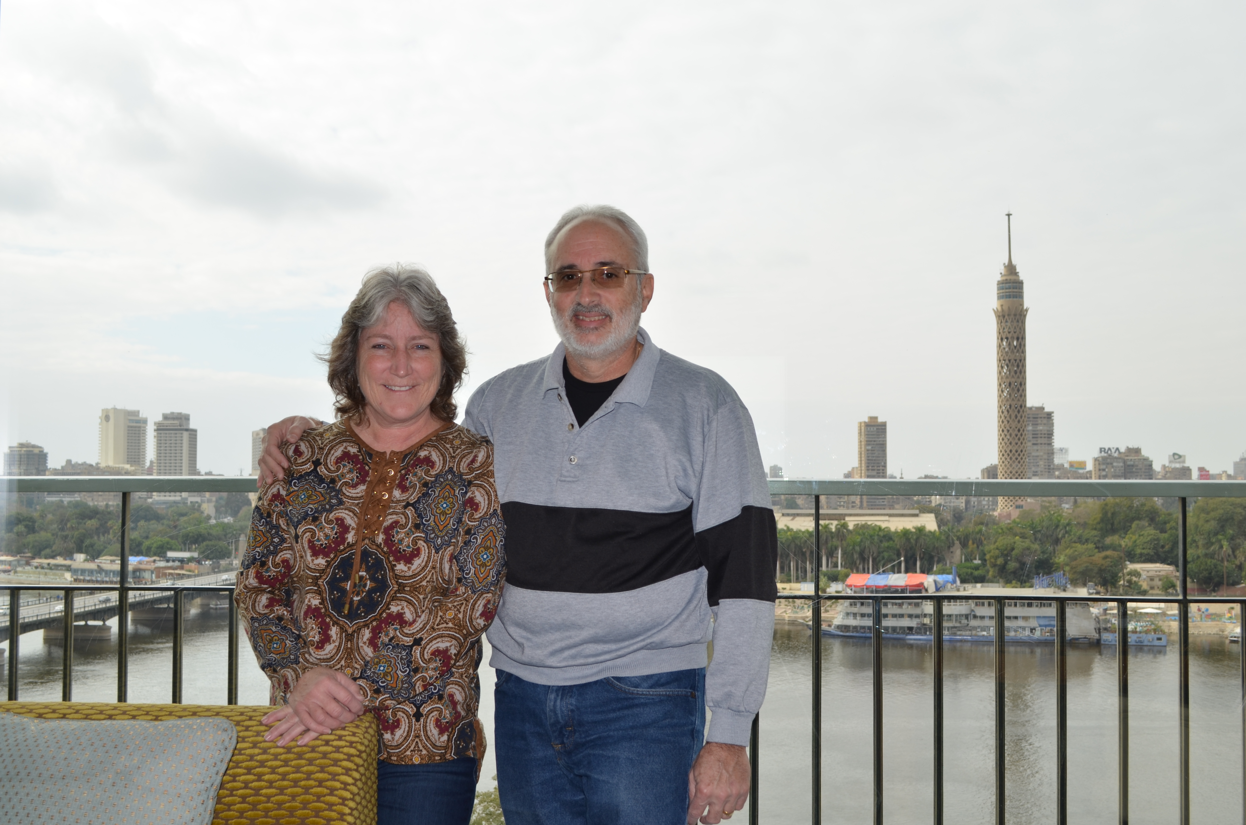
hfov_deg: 49.6
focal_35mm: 39
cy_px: 412
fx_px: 1347
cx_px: 623
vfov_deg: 34.1
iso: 100
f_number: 7.1
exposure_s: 1/200
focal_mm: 26
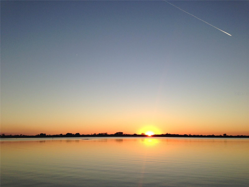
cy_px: 94
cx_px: 124
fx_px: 237
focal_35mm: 33
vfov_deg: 42.9
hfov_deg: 55.4
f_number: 2.4
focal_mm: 4.12
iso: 50
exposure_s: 1/645
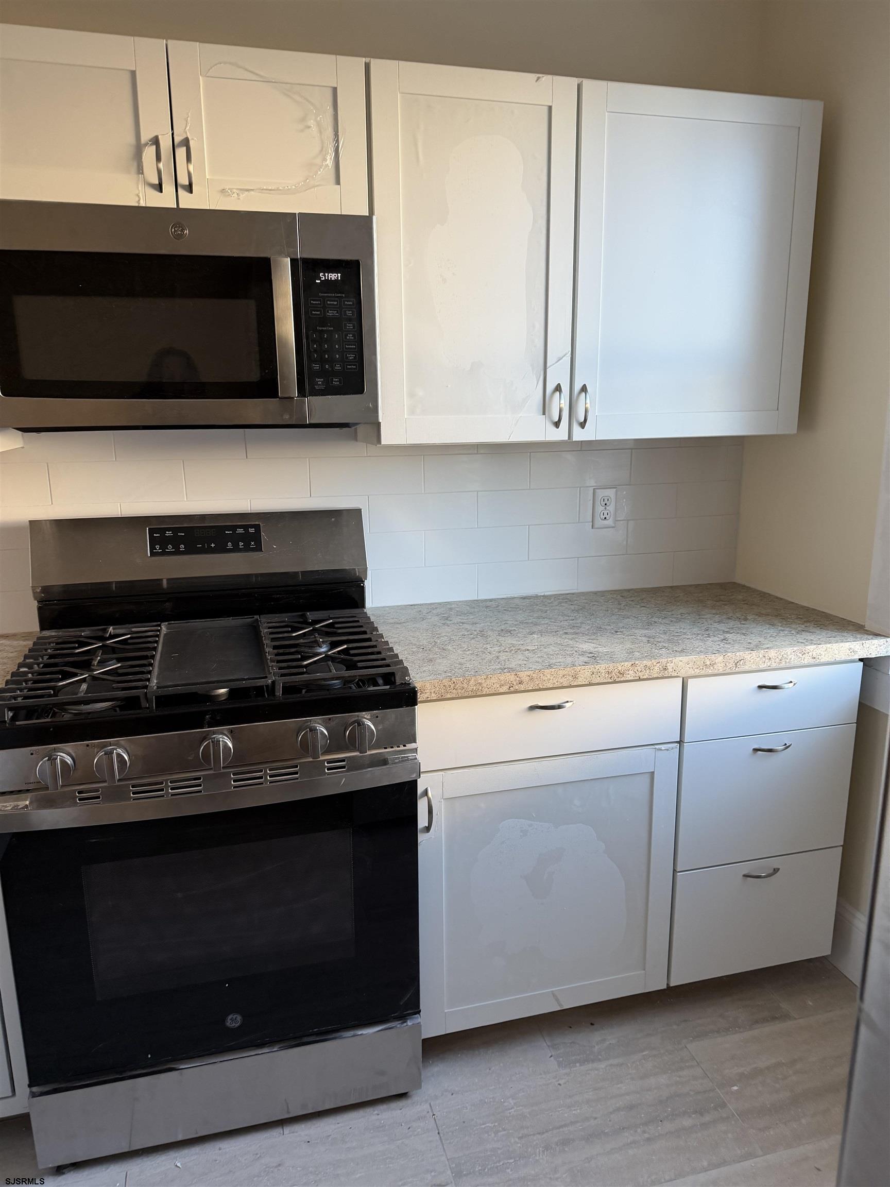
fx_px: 823
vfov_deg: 71.6
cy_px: 594
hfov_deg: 56.8
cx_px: 445
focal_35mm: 24
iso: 200
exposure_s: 1/96
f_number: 1.78
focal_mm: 6.76
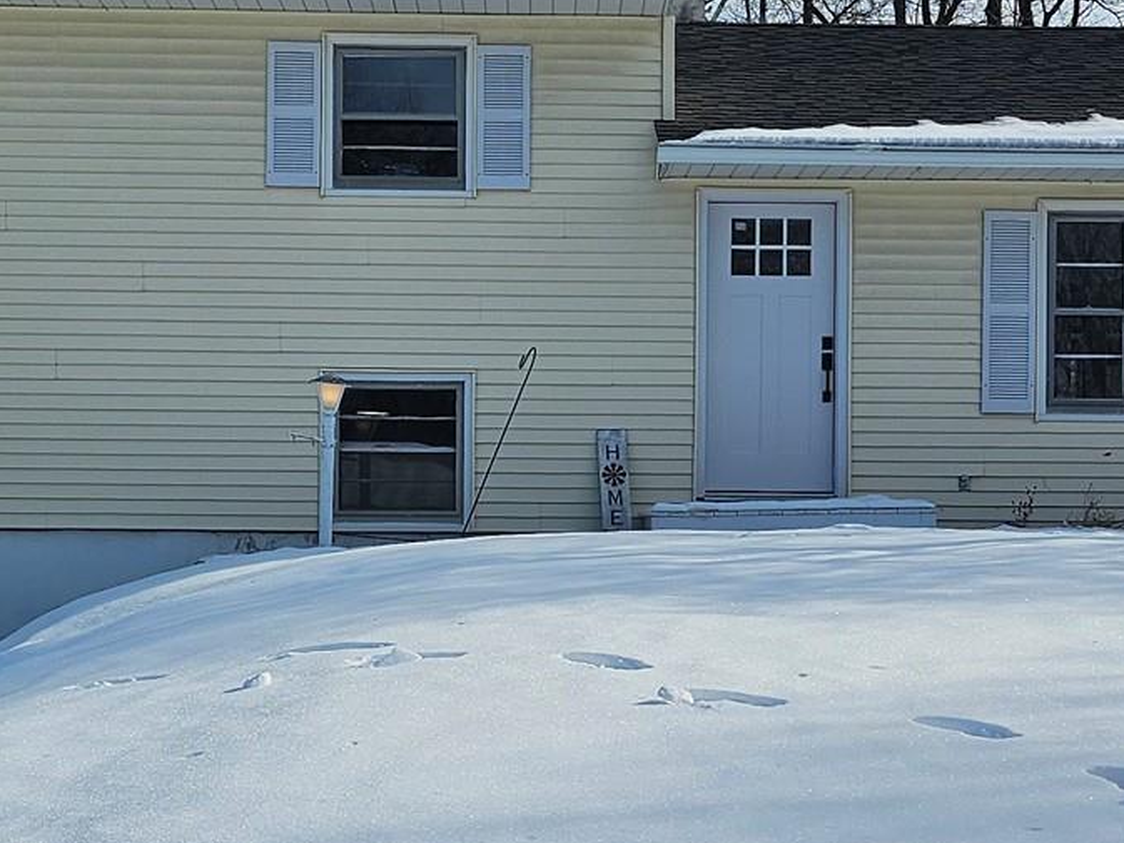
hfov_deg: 26.7
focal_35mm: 73
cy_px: 521
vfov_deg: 20.1
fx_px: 2371
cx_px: 558
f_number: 1.8
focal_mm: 5
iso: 50
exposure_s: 1/6084
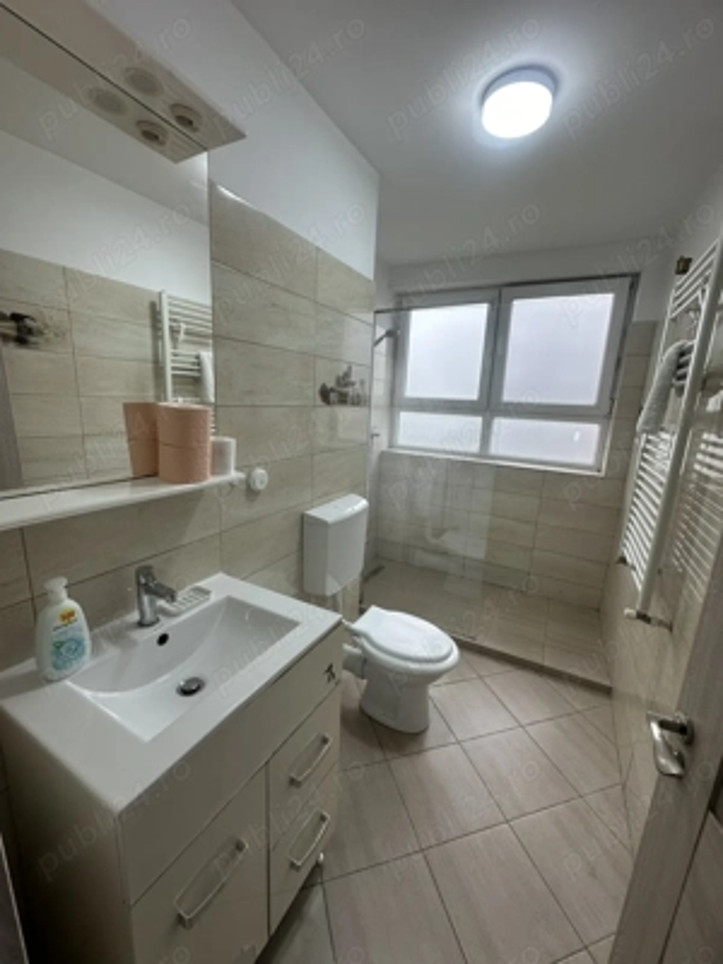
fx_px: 390
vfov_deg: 102.1
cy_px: 482
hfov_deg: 85.7
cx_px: 362
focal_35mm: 14
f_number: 2.2
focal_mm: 2.22
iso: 80
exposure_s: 1/100
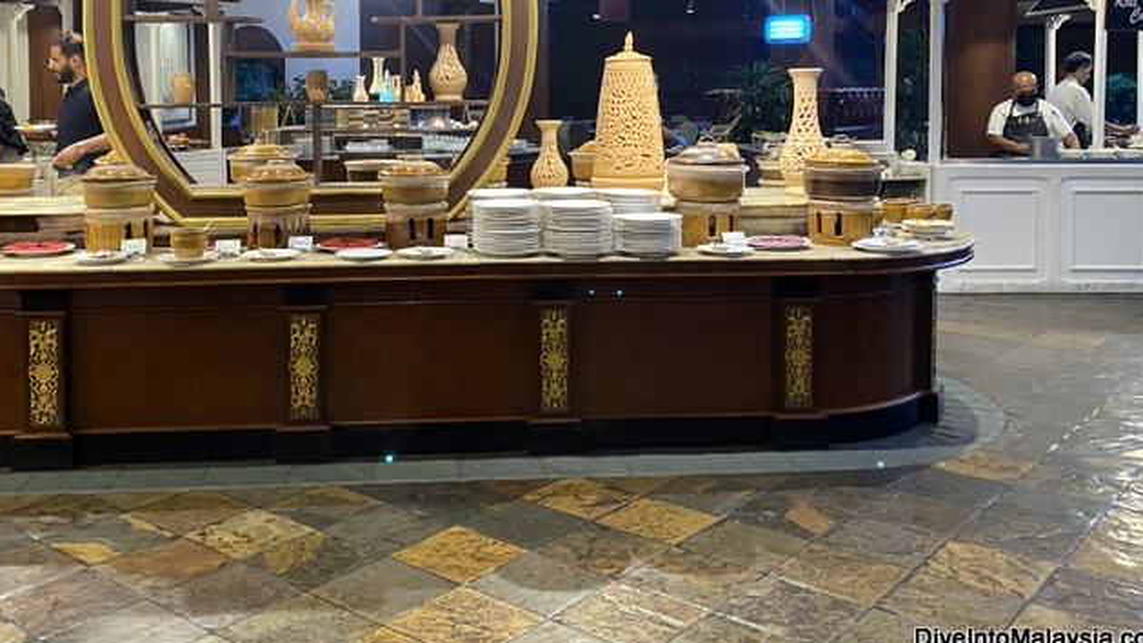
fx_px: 1091
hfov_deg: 55.0
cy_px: 138
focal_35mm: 36
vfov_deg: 32.1
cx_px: 480
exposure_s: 1/33
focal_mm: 4.25
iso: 320
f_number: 1.8
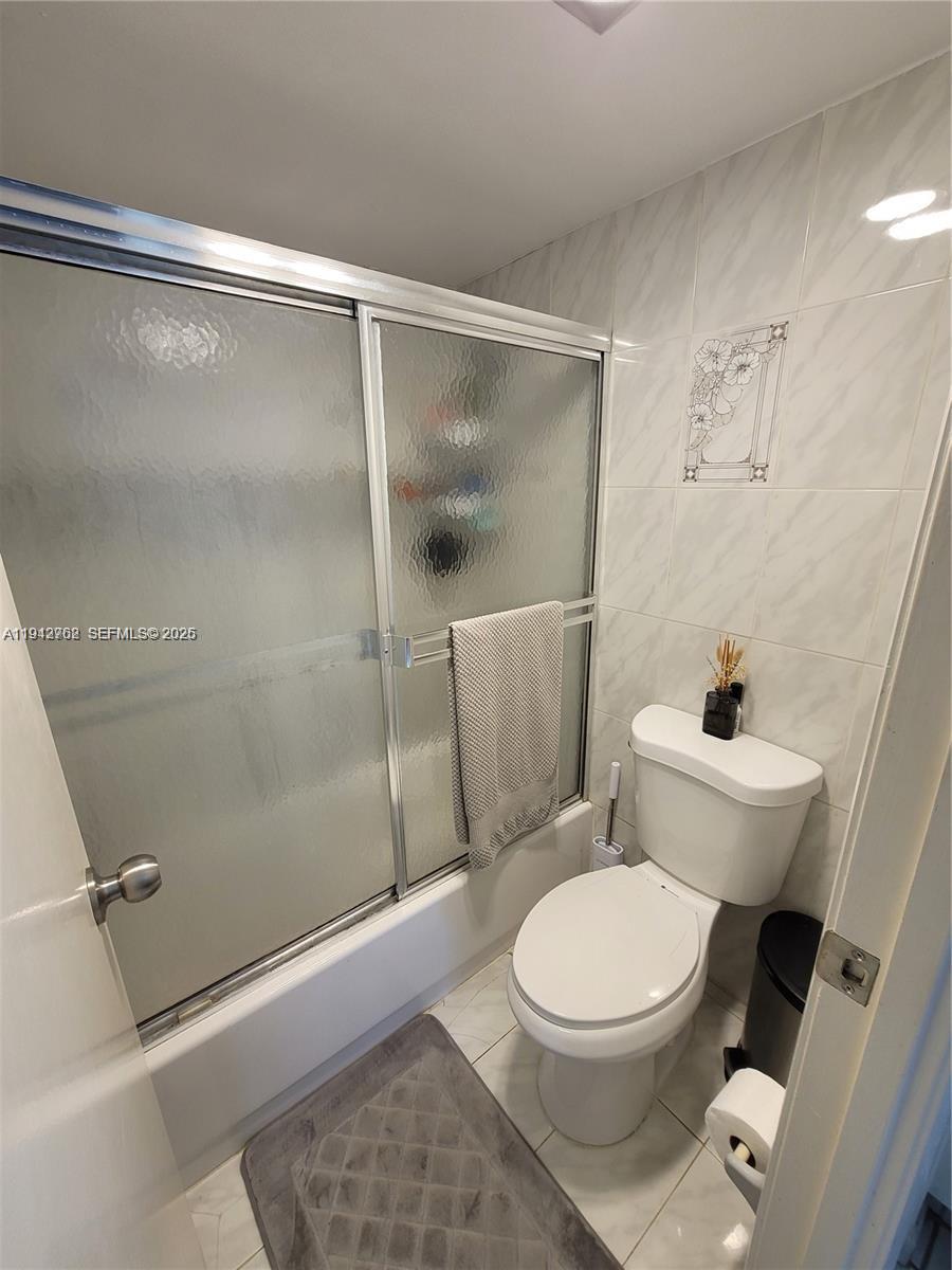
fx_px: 477
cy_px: 635
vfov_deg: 106.2
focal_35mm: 13
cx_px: 476
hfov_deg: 89.9
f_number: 2.2
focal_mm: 2.2
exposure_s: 1/60
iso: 125
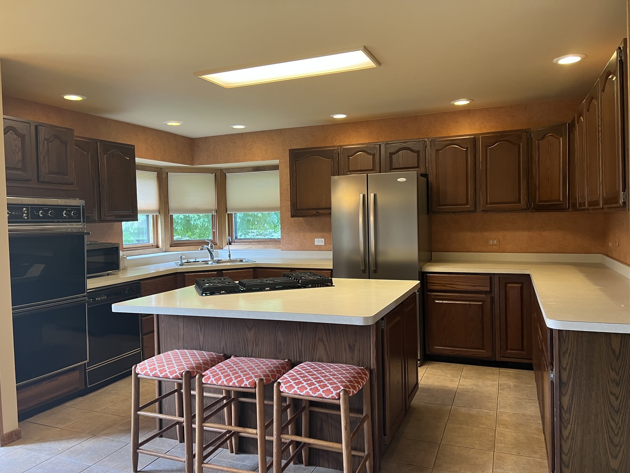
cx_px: 315
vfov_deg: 53.1
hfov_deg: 67.3
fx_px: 473
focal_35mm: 26
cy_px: 236
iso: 125
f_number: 1.5
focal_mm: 5.7
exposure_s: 1/60
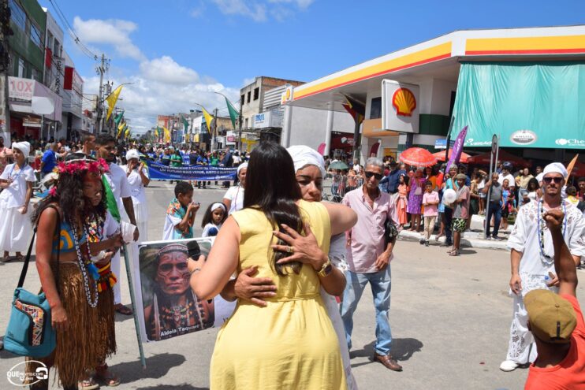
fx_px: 439
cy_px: 195
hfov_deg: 67.4
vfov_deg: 47.9
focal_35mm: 27
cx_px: 292
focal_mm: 18
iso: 200
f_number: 11
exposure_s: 1/500
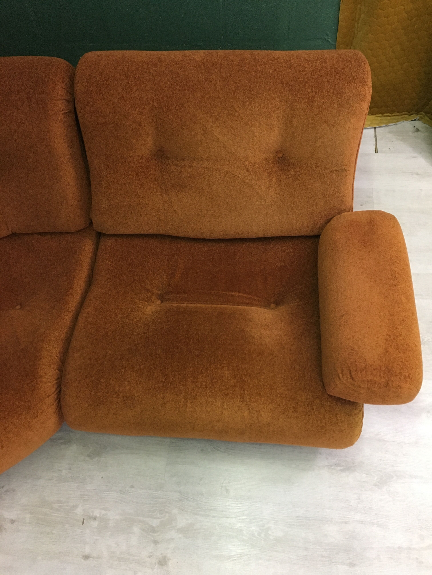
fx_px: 483
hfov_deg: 48.2
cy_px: 288
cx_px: 216
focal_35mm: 29
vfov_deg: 61.7
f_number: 2.2
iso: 200
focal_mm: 4.15
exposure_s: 1/33
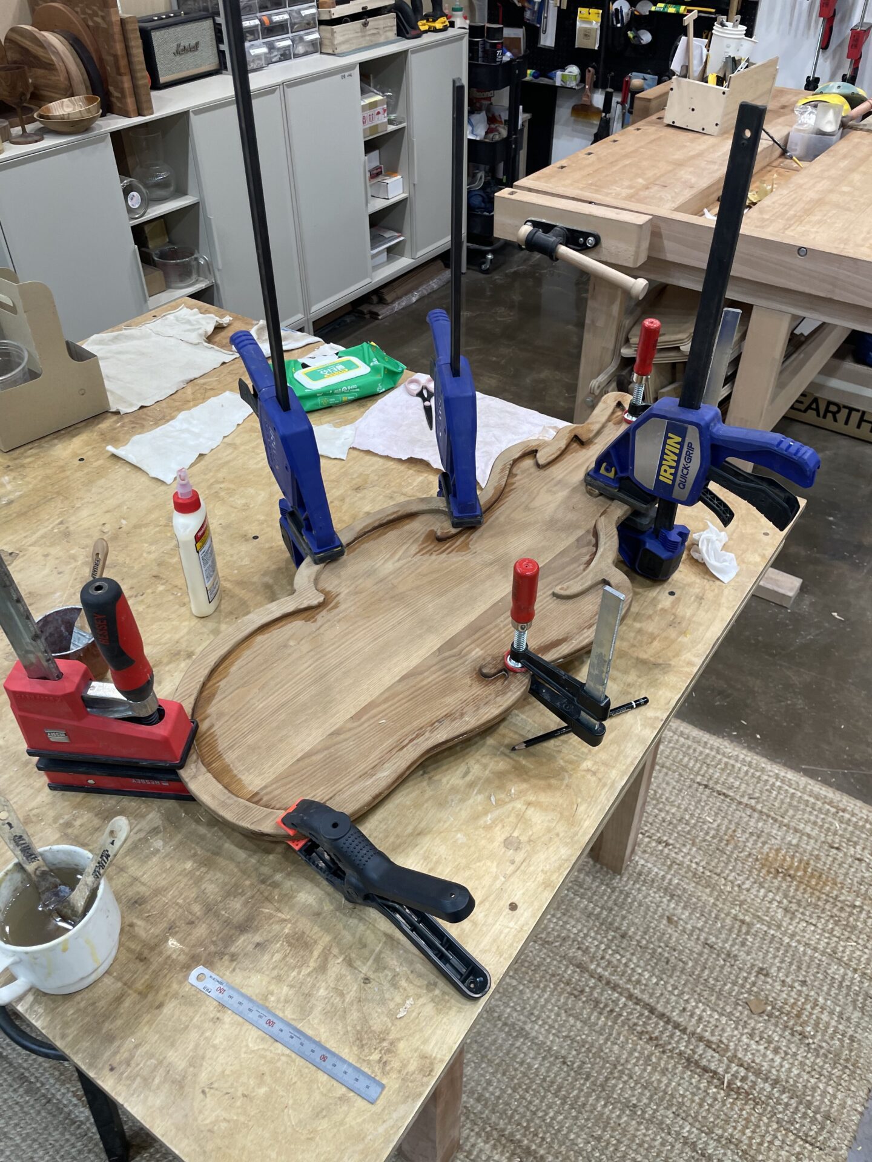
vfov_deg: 67.3
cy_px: 581
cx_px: 436
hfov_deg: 53.1
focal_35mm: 26
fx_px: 873
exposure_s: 1/60
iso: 64
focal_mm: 4.2
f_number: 1.6
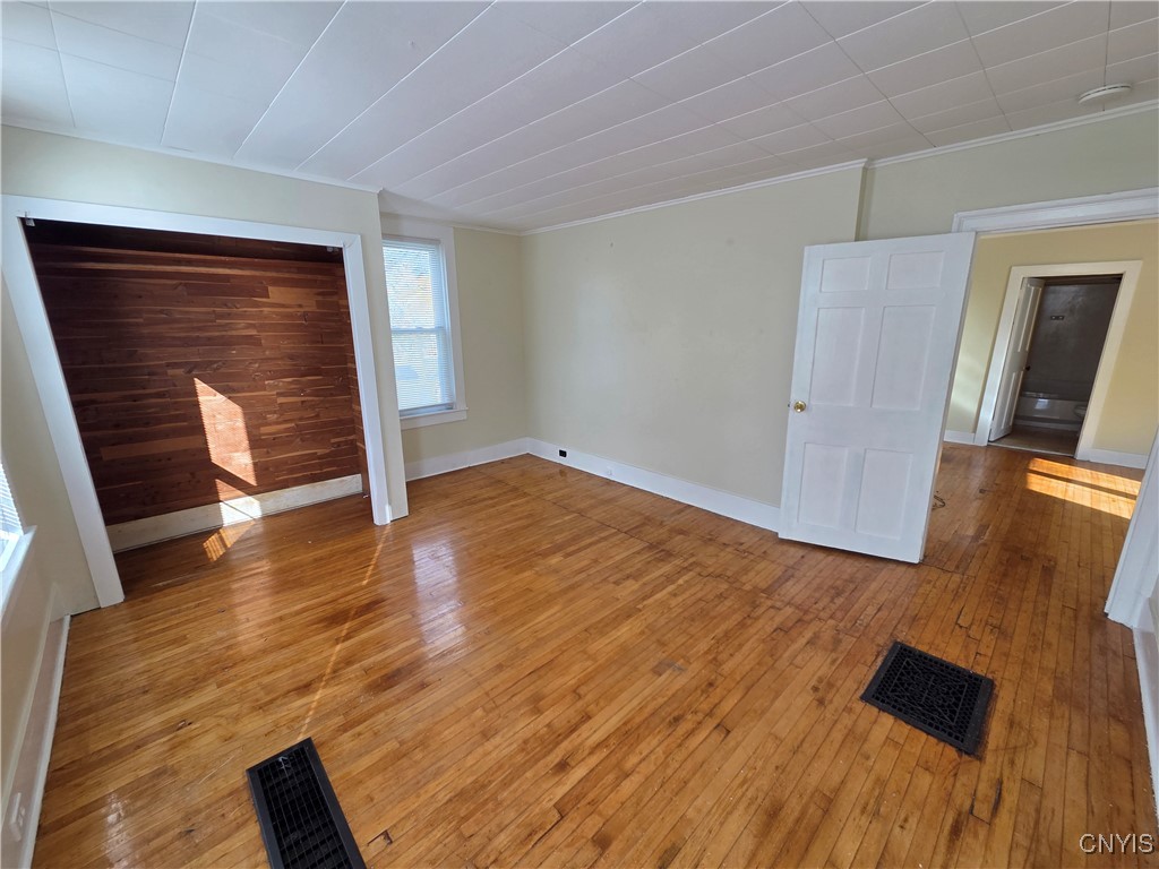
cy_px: 434
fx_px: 435
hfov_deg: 106.2
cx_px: 580
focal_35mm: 13
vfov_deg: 89.9
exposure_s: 1/120
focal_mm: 2.2
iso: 64
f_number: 2.2
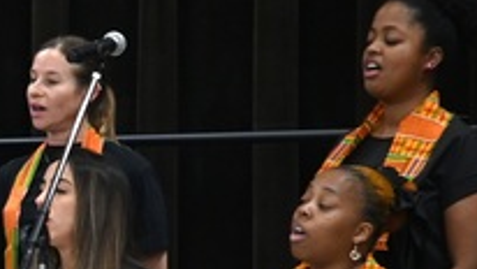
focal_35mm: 438
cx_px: -424
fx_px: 5541
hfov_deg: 4.9
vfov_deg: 2.8
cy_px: 282
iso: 320
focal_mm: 56
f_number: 1.7
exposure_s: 1/125
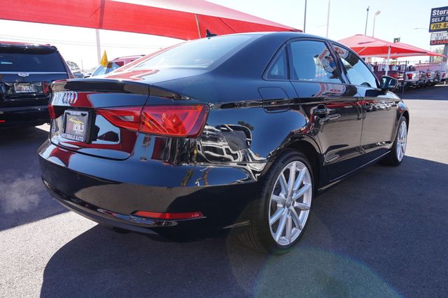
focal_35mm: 24
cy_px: 149
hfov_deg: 73.8
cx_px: 224
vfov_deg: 53.1
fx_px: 298
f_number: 7.1
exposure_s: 1/80
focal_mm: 16
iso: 100
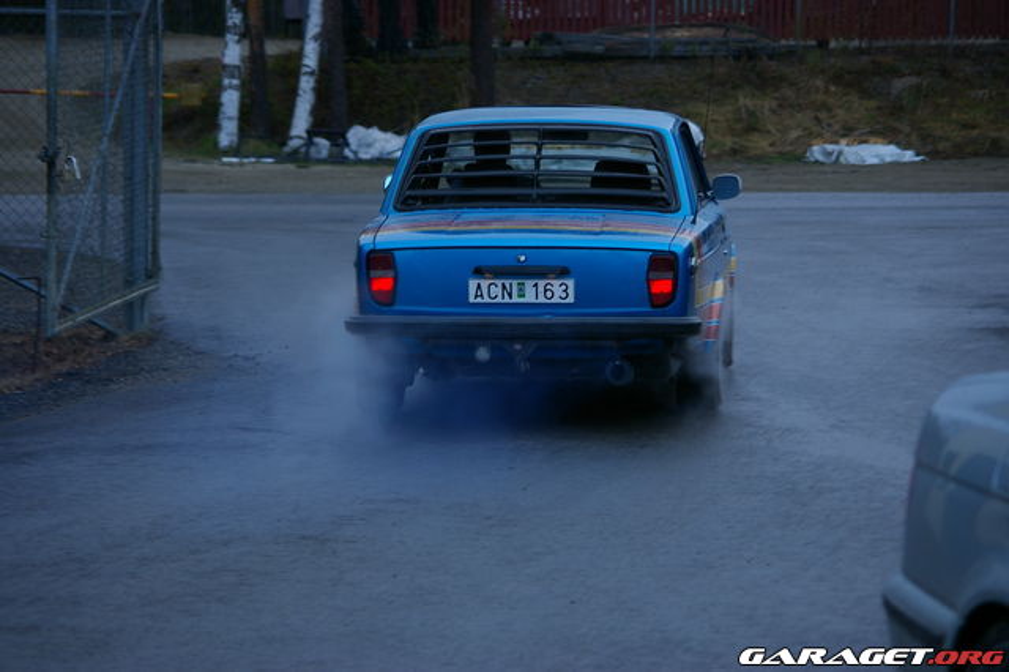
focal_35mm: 157
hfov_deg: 13.1
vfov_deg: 8.7
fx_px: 4398
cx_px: 504
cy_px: 336
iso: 200
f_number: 4.5
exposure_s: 1/45
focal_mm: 105
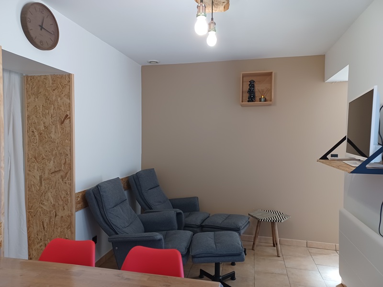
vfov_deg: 54.9
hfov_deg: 69.4
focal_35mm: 25
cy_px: 144
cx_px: 192
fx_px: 277
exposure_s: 1/50
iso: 320
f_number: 1.8
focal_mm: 4.6
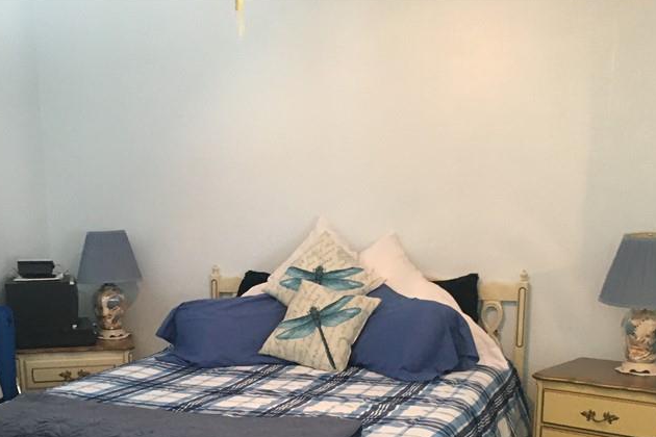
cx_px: 270
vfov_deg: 26.6
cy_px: 393
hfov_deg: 40.2
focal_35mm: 49
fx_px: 893
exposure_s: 1/20
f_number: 2.2
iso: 200
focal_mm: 4.15
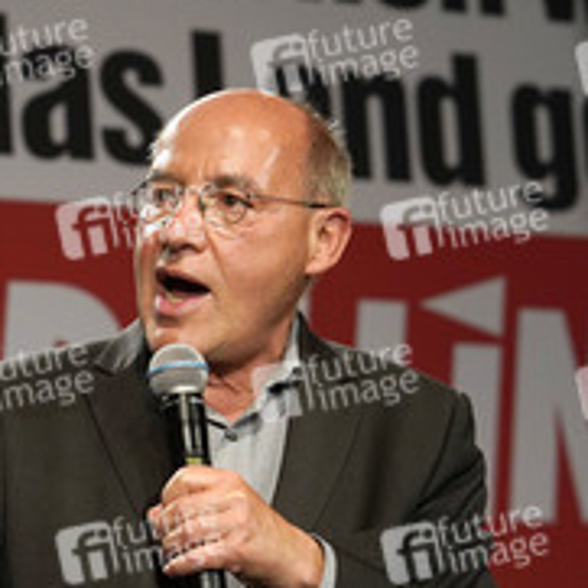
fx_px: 3459
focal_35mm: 180
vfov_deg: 9.7
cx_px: 54
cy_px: 465
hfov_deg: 9.7
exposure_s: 1/1000
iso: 2000
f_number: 4.5
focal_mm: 85
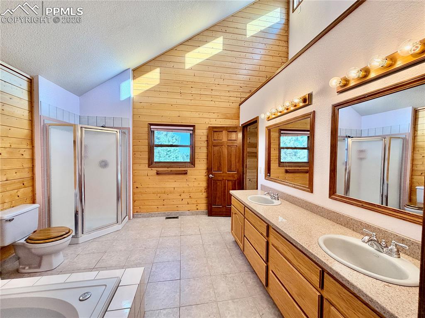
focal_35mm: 14
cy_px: 159
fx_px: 172
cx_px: 212
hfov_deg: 102.1
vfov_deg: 85.6
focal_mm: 2.22
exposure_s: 1/120
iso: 100
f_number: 2.2
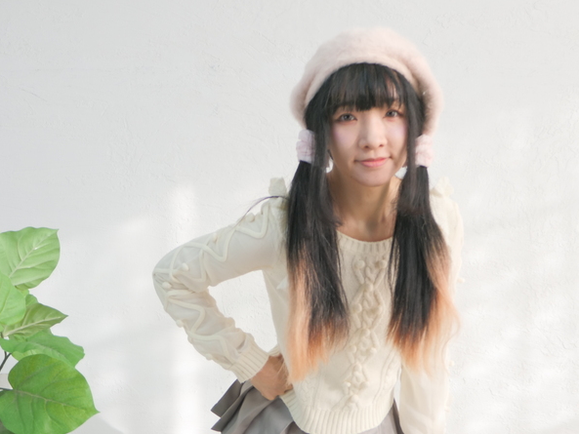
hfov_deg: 37.4
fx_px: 853
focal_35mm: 51
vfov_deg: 28.1
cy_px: 331
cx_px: 335
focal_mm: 14
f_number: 3.5
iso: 200
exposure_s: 1/60
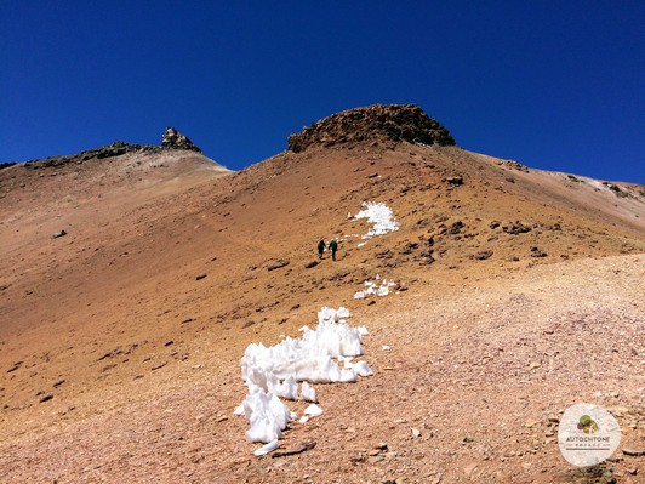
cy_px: 242
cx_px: 322
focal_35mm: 29
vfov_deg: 48.2
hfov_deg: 61.7
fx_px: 540
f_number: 2.2
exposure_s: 1/3425
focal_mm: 4.15
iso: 32
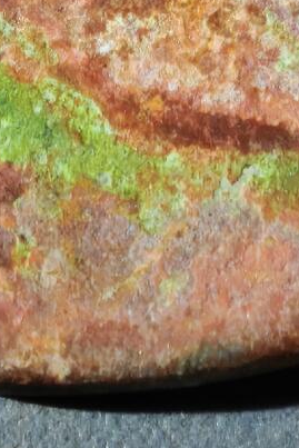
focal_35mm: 618
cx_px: 113
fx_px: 7692
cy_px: -286
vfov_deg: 3.3
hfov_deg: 2.2
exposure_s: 1/300
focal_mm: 9
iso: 640
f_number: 2
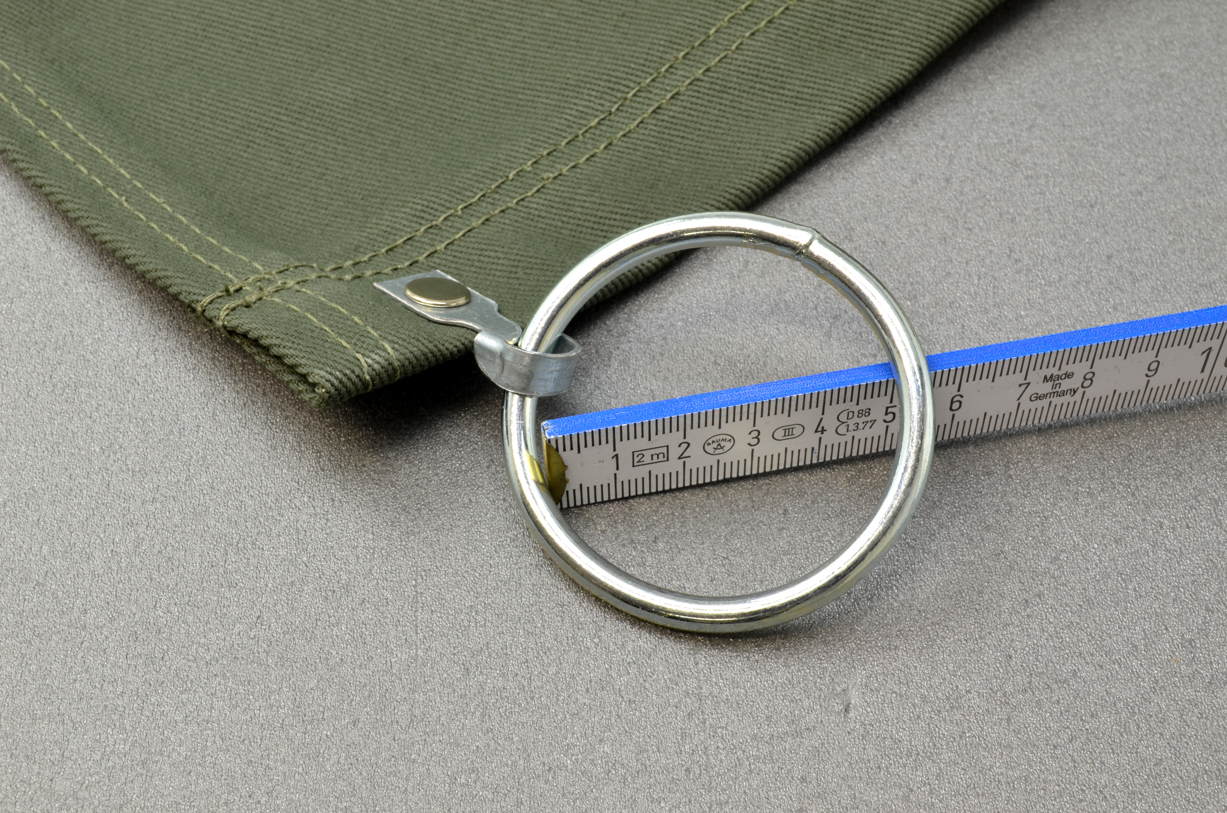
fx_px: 1786
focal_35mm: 52
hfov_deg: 37.9
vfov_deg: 25.6
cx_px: 614
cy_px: 406
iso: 125
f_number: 16
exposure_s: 2
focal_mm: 35
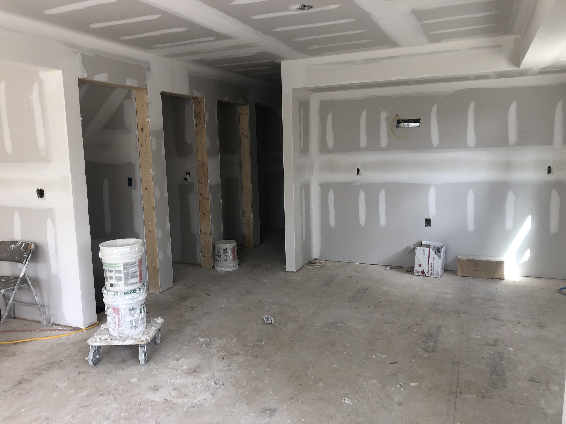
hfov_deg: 63.4
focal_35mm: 28
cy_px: 212
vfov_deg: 49.7
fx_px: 458
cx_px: 283
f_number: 1.8
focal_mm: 3.99
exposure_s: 1/120
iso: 40
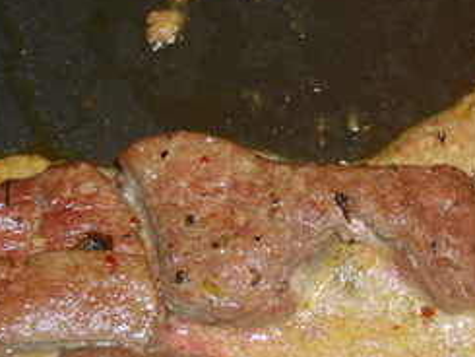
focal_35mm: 136
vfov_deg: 10.9
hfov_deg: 14.3
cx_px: 469
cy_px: 219
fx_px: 1867
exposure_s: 1/45
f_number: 3.3
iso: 100
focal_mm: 8.7
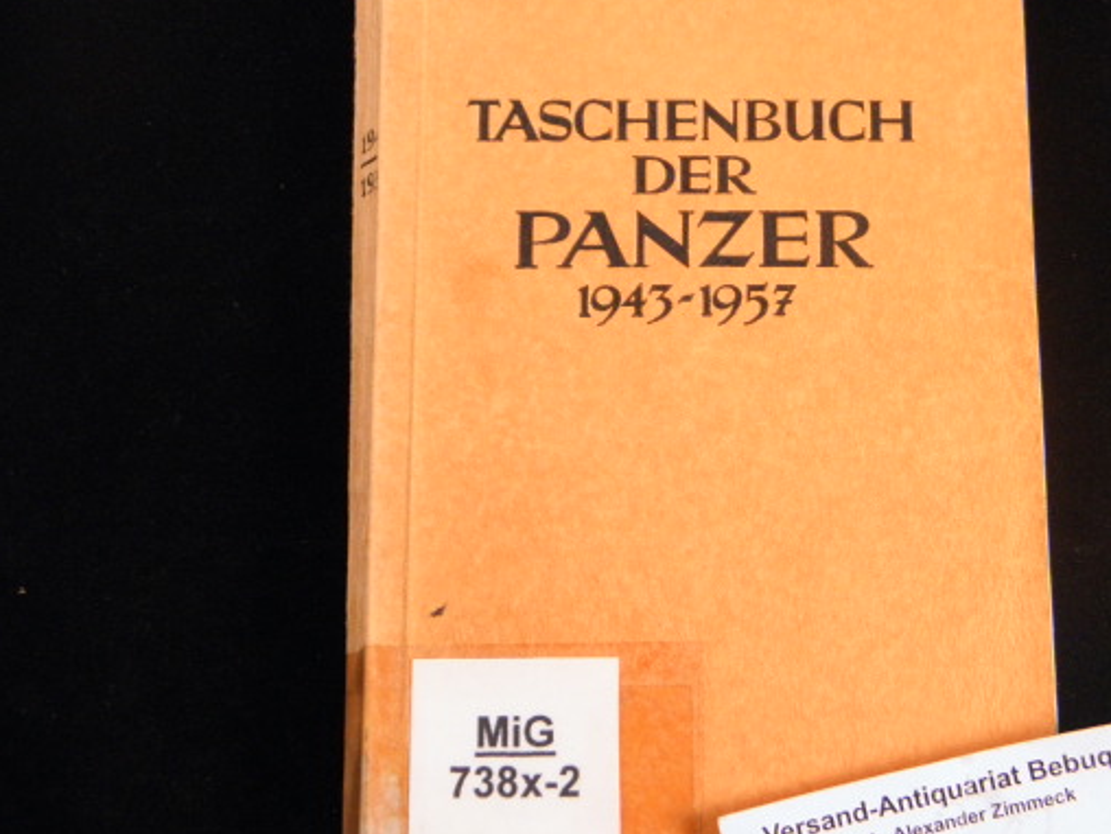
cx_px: 693
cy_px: 387
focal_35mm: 63
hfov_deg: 30.6
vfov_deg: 23.3
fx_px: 2022
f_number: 4
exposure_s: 1/50
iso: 250
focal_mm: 9.1
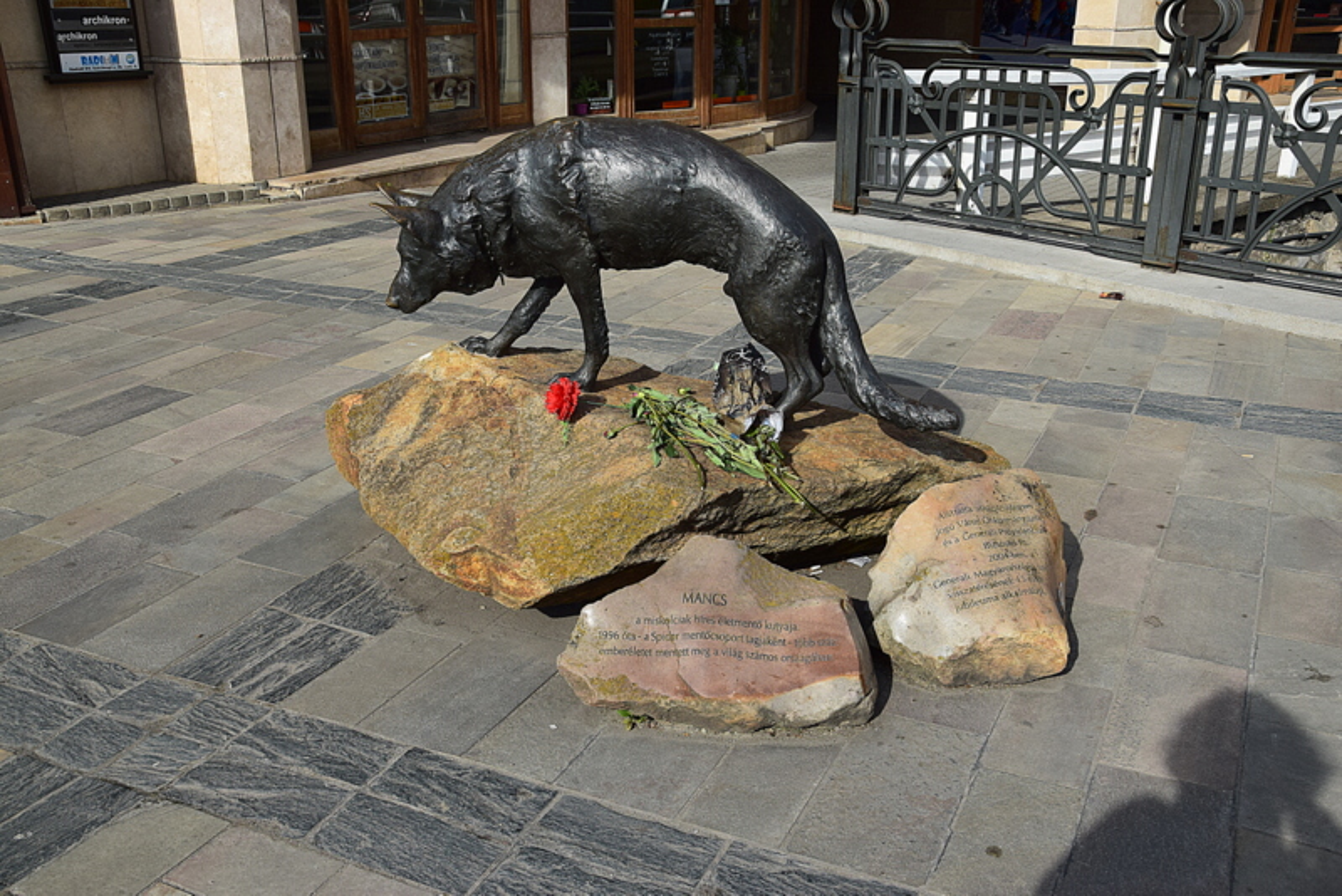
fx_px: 1342
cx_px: 671
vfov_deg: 36.9
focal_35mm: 36
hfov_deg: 53.1
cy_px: 448
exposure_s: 1/500
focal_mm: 24
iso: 400
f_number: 11
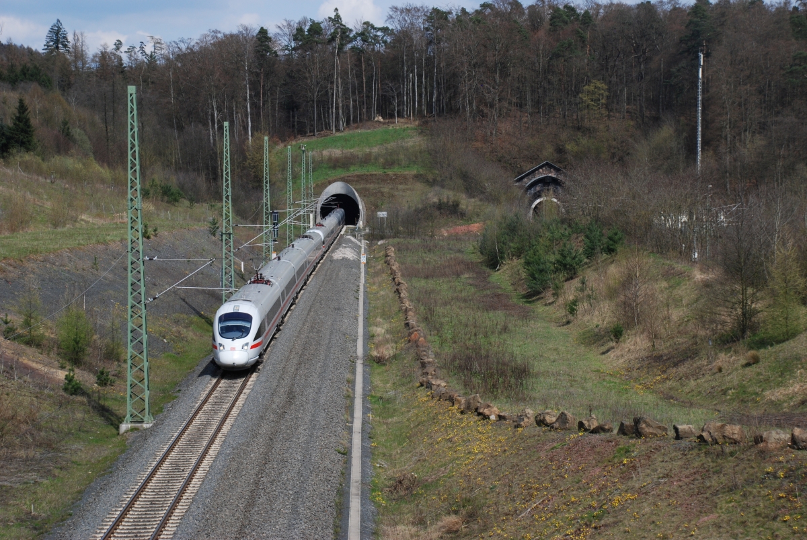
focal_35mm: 75
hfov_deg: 27.0
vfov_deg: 18.2
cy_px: 270
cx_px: 404
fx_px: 1683
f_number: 7.1
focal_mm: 50
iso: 250
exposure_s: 1/800
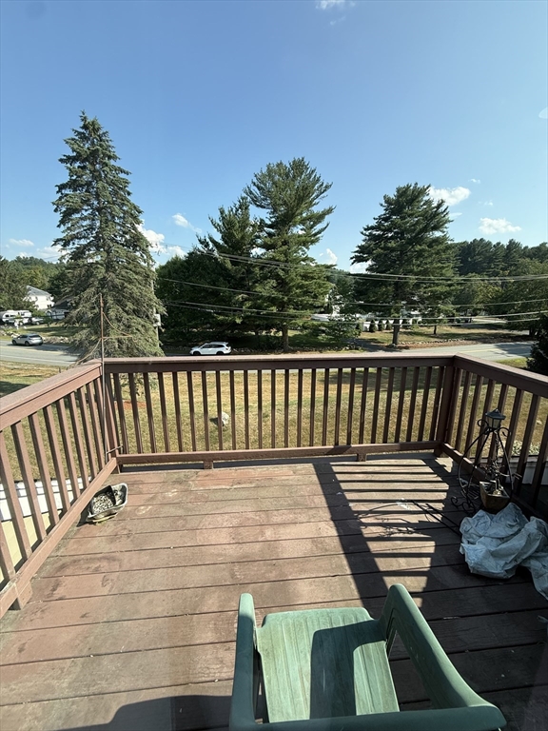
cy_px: 366
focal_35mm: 14
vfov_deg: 102.1
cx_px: 274
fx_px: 296
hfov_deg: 85.7
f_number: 2.2
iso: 50
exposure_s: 1/602
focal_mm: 2.22
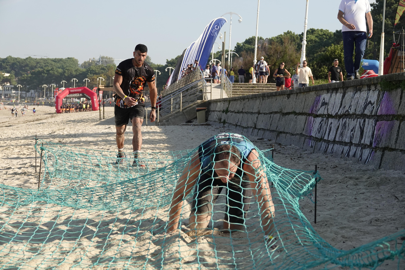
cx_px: 202
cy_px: 135
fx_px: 1203
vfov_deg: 12.8
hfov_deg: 19.1
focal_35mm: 107
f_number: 4
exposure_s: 1/1600
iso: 250
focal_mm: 39.42
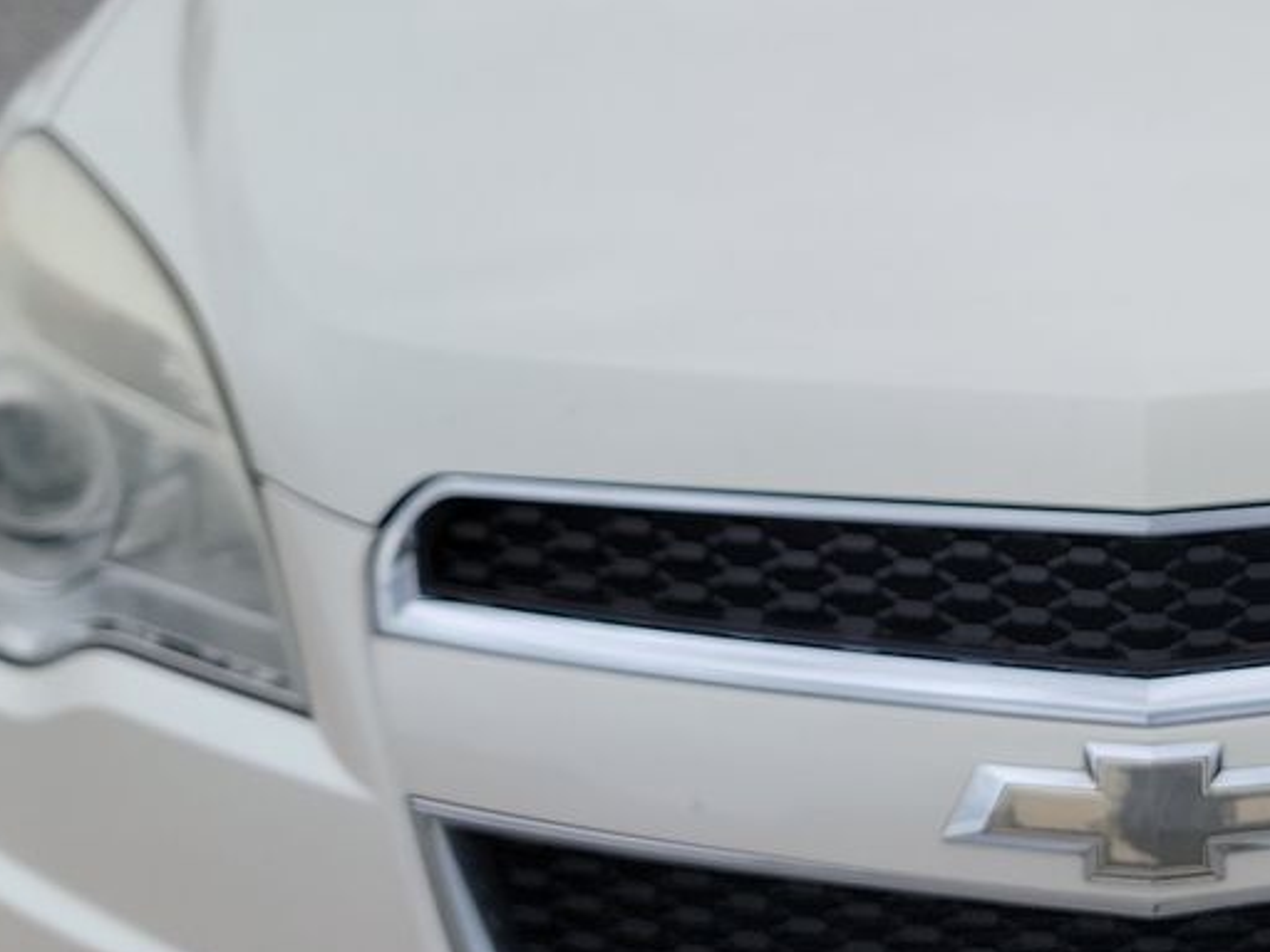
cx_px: 1171
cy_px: 488
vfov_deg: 19.6
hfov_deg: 25.1
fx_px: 2752
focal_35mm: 75
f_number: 1.8
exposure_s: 1/489
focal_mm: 6.7
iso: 50
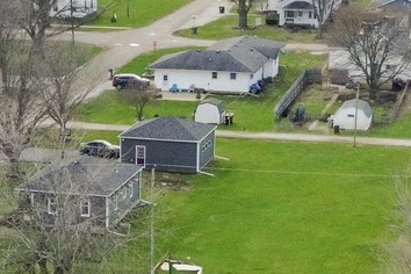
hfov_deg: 16.0
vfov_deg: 10.5
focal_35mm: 128
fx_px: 1461
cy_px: 353
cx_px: 241
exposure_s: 1/2000
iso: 800
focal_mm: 10.26
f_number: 5
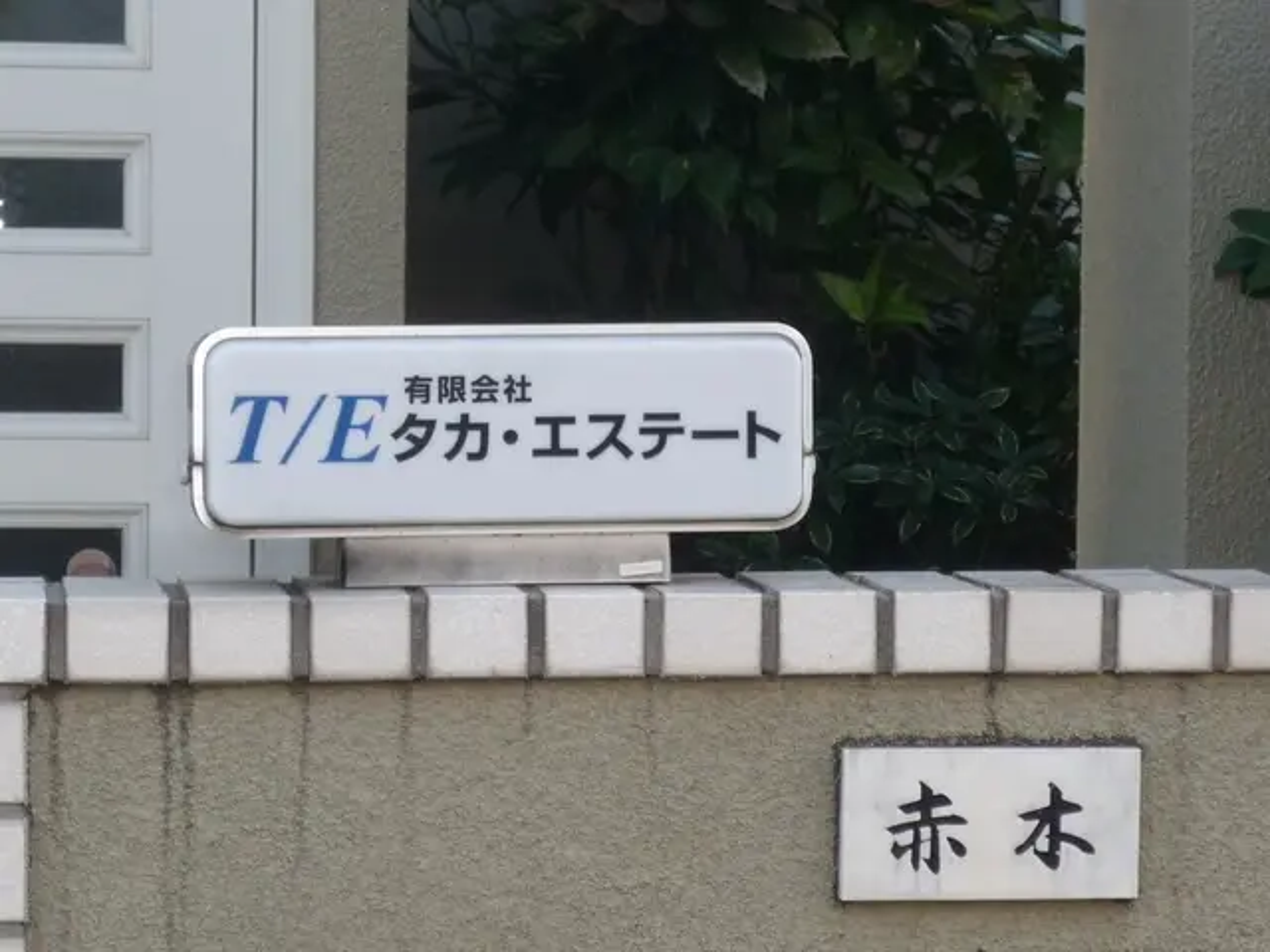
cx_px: 635
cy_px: 476
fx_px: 4219
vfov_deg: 12.9
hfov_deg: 17.1
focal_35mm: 115
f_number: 4.9
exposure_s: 1/50
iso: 100
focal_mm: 11.3
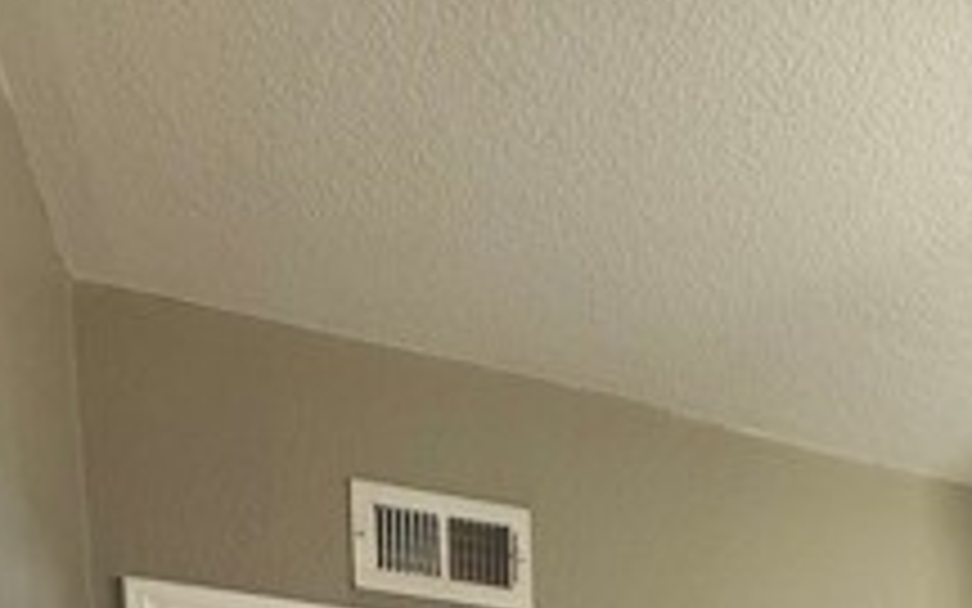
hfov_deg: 42.9
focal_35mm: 44
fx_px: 1166
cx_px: 796
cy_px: 1261
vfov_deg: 18.0
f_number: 2.2
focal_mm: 2.22
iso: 200
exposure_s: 1/60
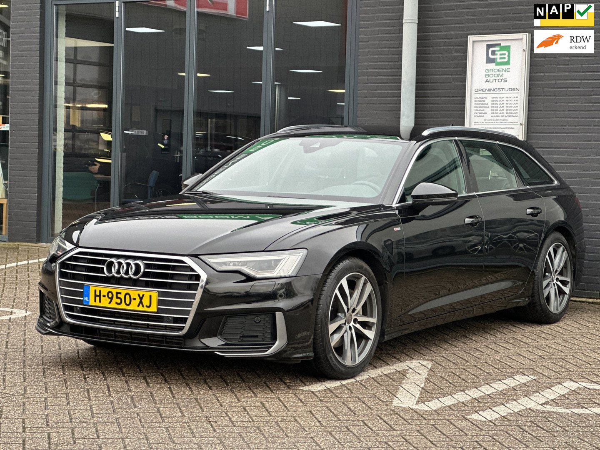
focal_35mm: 77
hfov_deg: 25.3
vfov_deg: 19.1
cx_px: 300
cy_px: 225
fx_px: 1335
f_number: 2.8
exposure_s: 1/121
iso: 160
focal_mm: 9
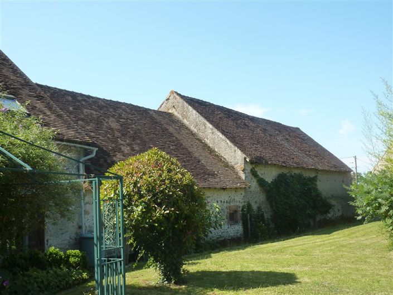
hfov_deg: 46.8
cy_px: 148
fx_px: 454
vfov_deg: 36.0
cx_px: 196
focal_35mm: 40
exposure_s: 1/250
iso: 125
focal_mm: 6.5
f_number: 4
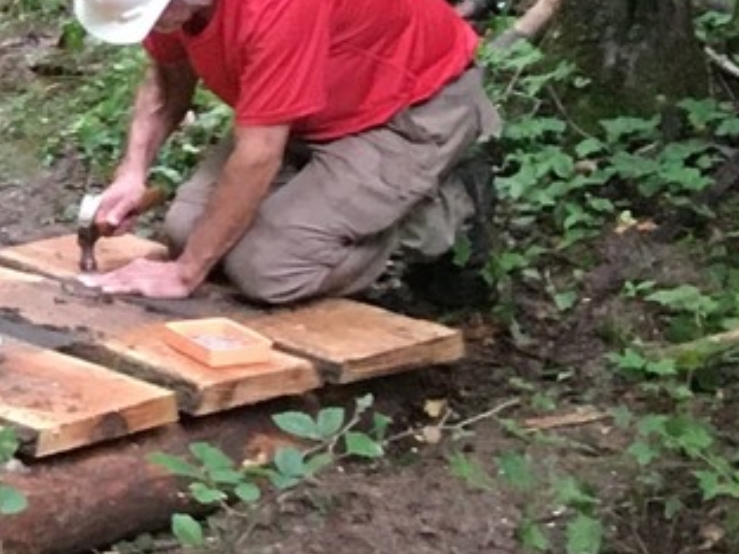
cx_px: -1180
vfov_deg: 8.0
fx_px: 3971
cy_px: 43
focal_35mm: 186
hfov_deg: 9.2
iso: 125
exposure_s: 1/30
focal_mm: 4.15
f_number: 2.2
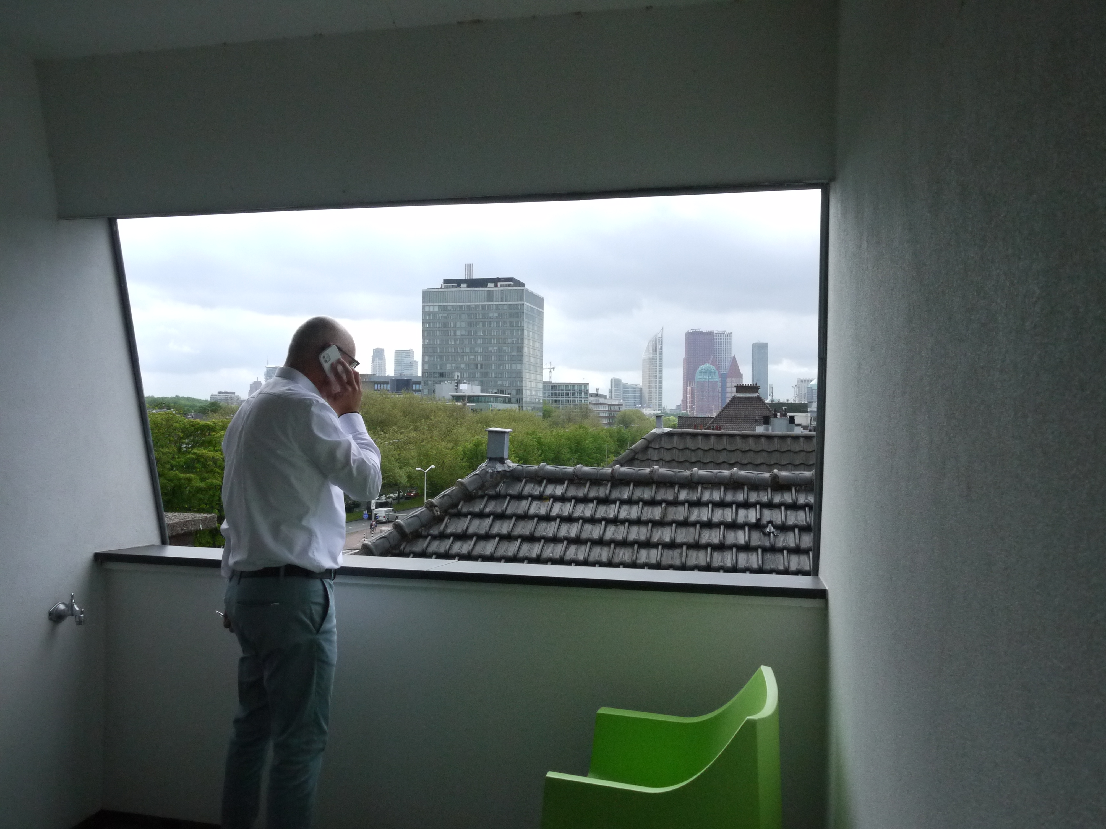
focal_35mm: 28
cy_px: 414
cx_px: 553
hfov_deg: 63.4
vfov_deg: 49.7
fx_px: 895
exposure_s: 1/800
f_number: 10
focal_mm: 14
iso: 800
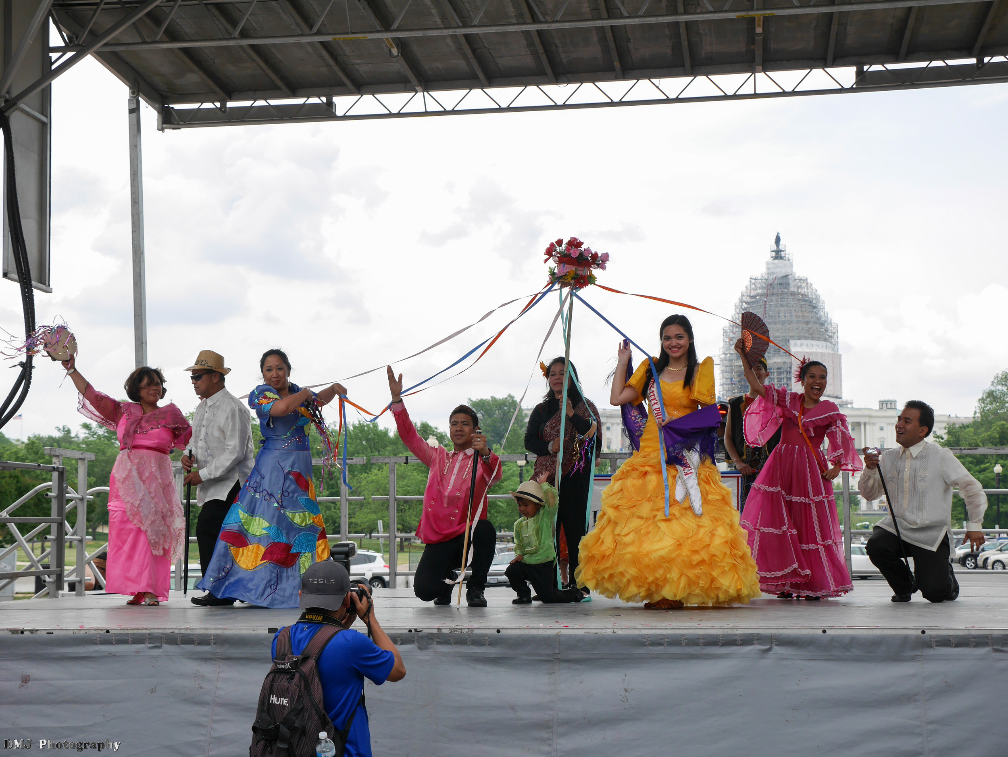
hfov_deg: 32.2
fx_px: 1748
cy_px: 378
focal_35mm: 60
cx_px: 504
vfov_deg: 24.4
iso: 200
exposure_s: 1/500
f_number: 4
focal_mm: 30
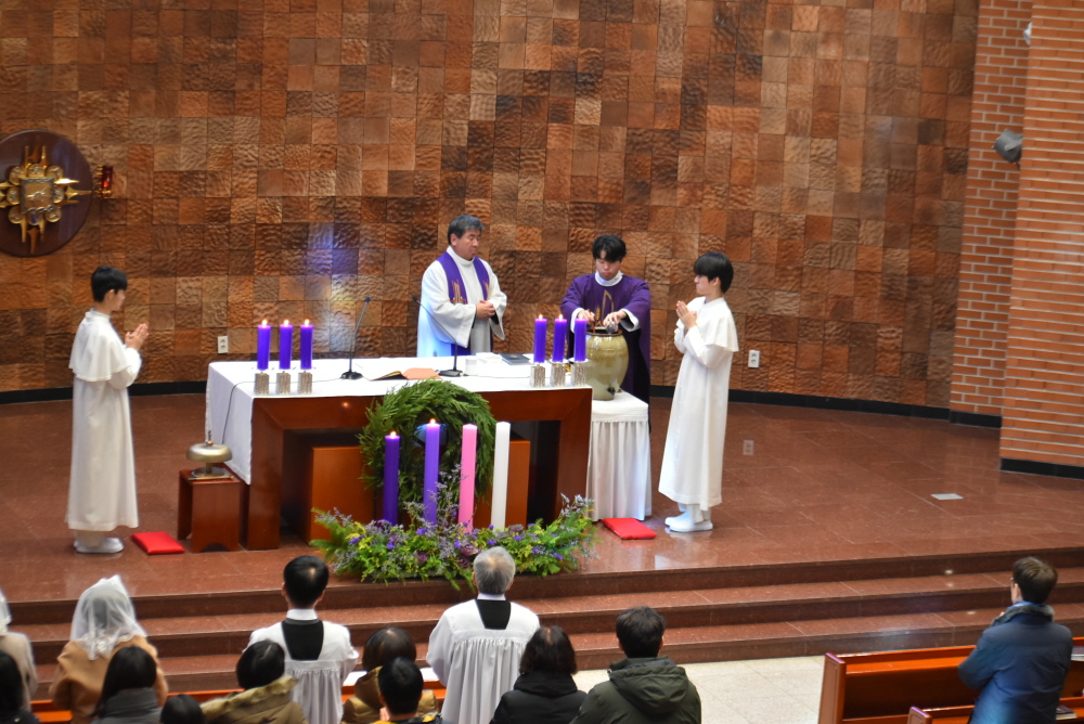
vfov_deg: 13.1
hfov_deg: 19.4
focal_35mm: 105
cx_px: 542
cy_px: 362
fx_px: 3163
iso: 1100
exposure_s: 1/60
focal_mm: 70
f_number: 4.5
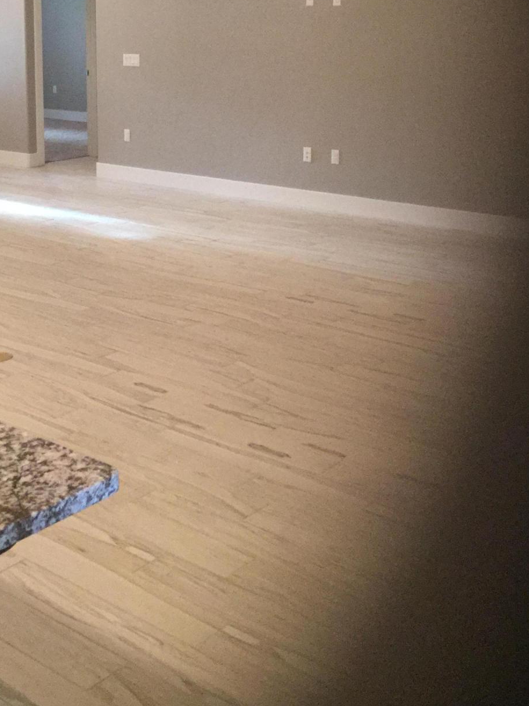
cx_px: 173
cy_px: 135
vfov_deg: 36.2
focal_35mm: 51
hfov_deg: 28.4
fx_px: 1039
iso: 200
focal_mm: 3.3
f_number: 2.4
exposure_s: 1/30
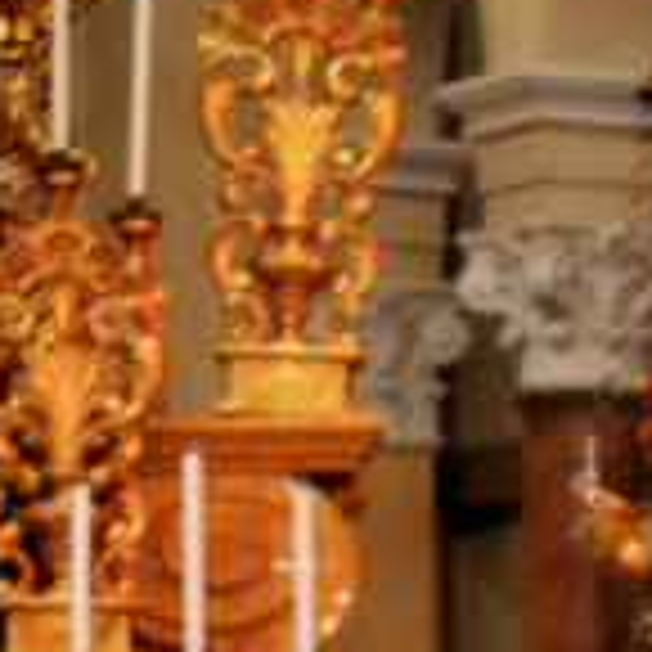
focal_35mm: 419
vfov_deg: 4.2
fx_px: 8929
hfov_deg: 4.1
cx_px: 1511
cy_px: 949
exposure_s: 1/125
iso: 5600
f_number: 4.5
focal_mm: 70
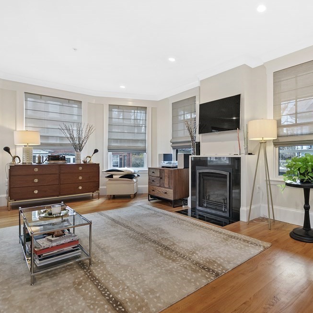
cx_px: 226
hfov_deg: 70.9
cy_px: 155
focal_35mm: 20
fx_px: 205
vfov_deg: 74.8
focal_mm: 10
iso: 250
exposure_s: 1/60
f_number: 4
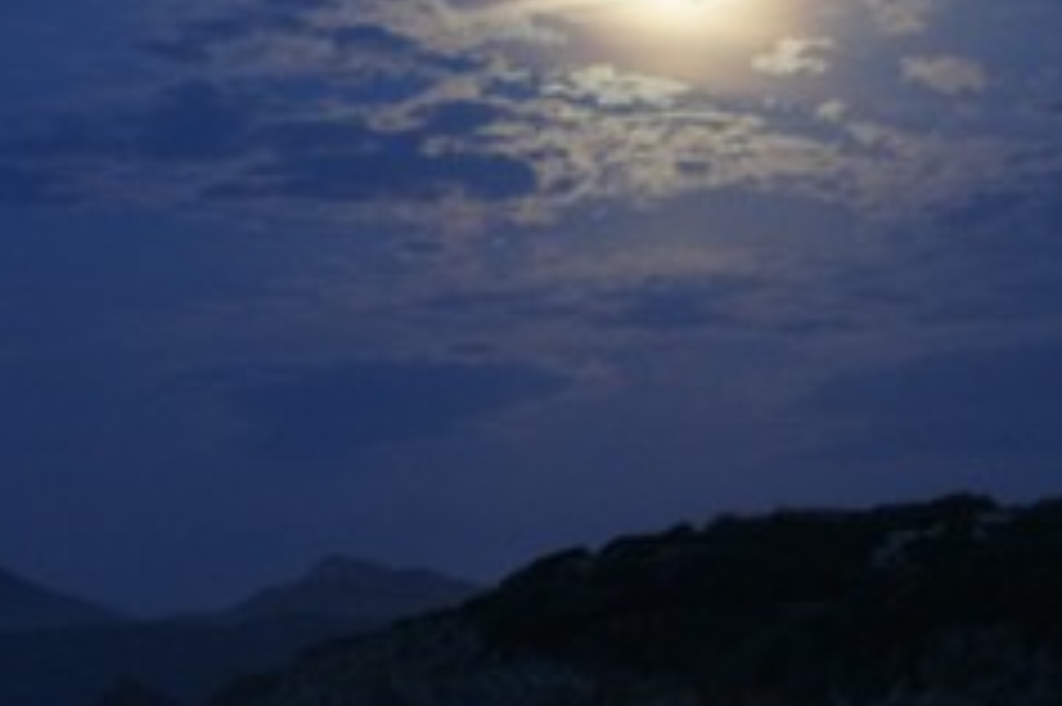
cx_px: 490
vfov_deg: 8.5
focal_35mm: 161
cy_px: 427
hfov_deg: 12.8
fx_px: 4745
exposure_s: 1/2
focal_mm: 55
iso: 1600
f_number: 5.6
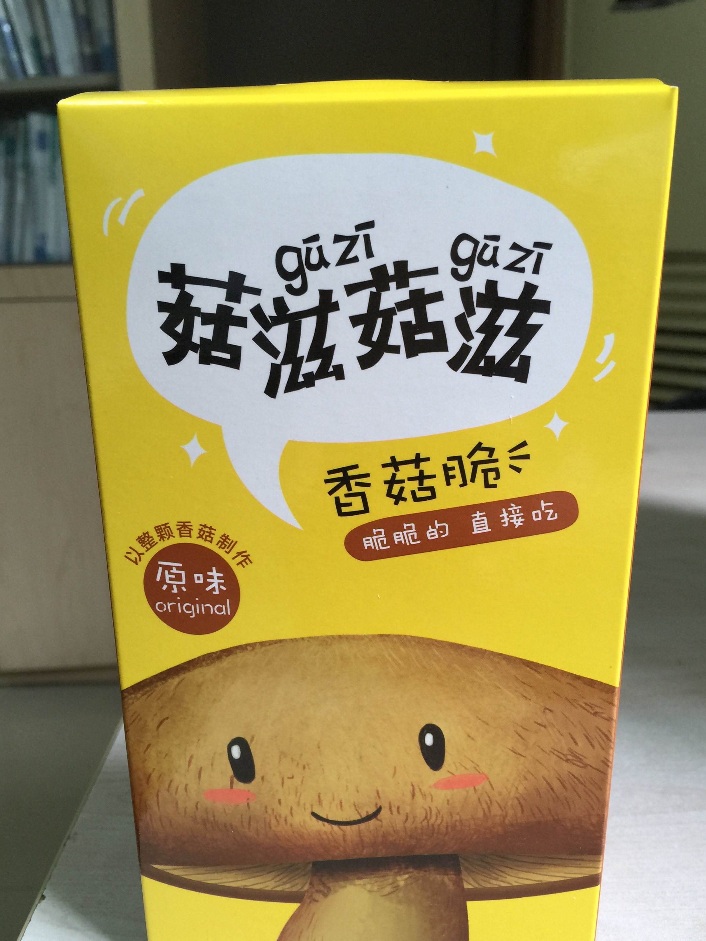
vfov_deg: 56.7
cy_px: 511
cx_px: 345
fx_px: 870
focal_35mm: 32
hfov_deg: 44.2
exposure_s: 1/33
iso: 32
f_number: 2.2
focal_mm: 4.15
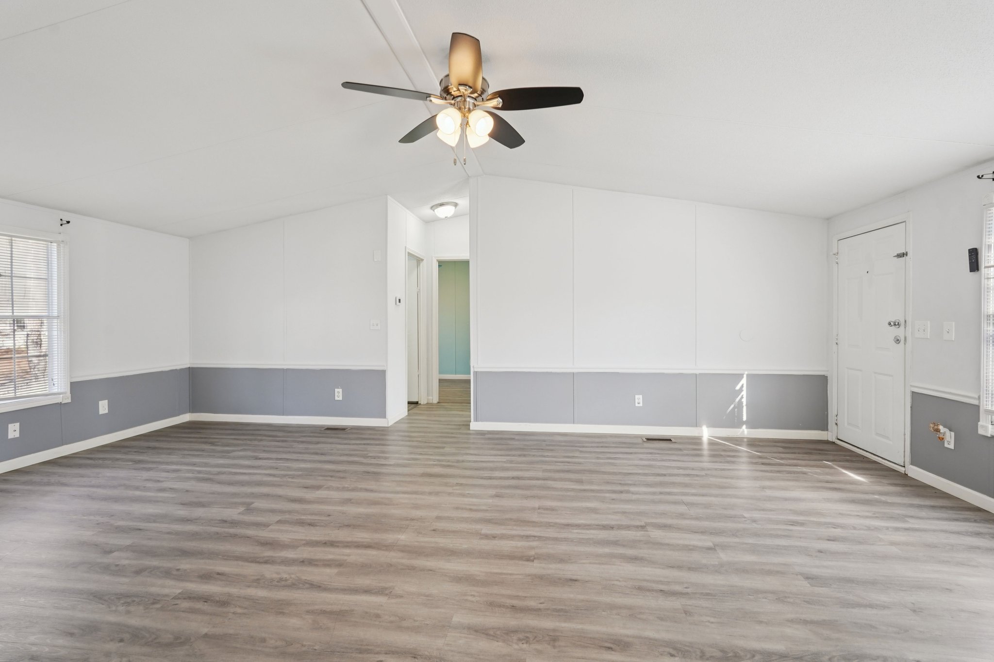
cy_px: 331
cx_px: 497
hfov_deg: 96.7
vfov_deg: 73.7
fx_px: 442
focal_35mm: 16
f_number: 8
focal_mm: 16
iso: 800
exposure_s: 1/30
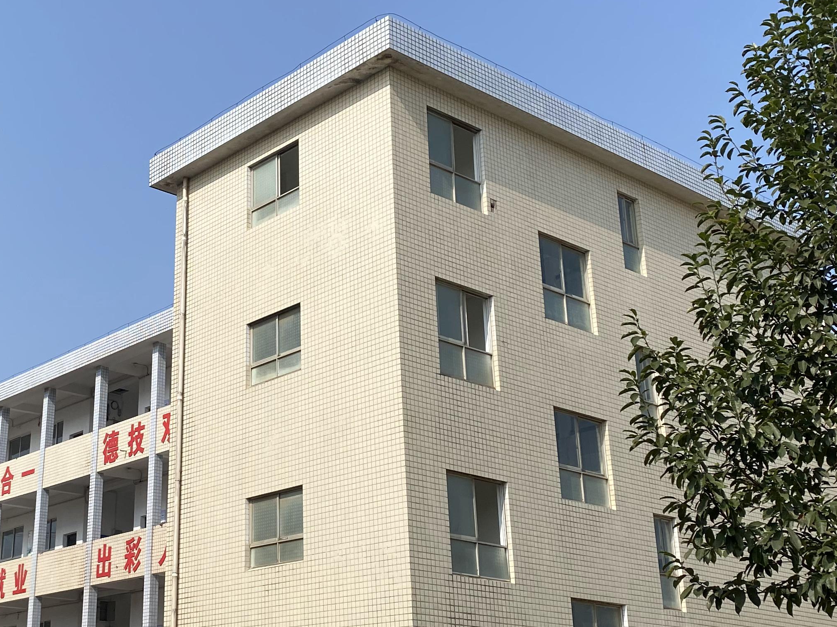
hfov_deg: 36.1
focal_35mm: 52
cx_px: 229
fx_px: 1257
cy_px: 304
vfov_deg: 28.0
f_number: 1.8
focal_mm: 4.25
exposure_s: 1/3846
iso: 32
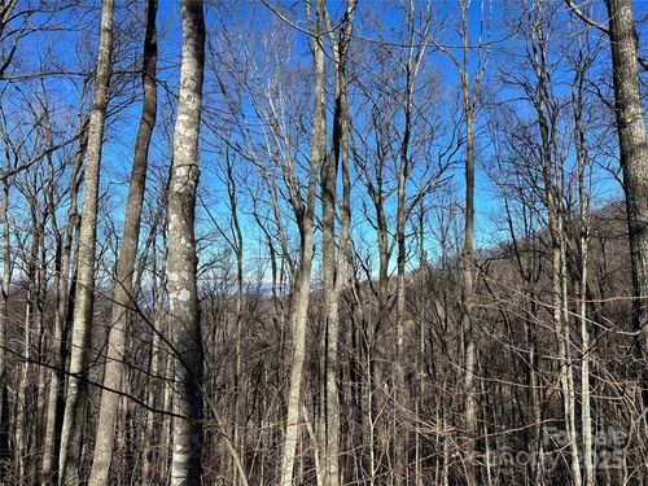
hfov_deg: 71.6
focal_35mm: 24
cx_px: 324
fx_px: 449
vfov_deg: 56.8
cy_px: 243
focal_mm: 6.86
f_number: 1.78
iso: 80
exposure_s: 1/3058
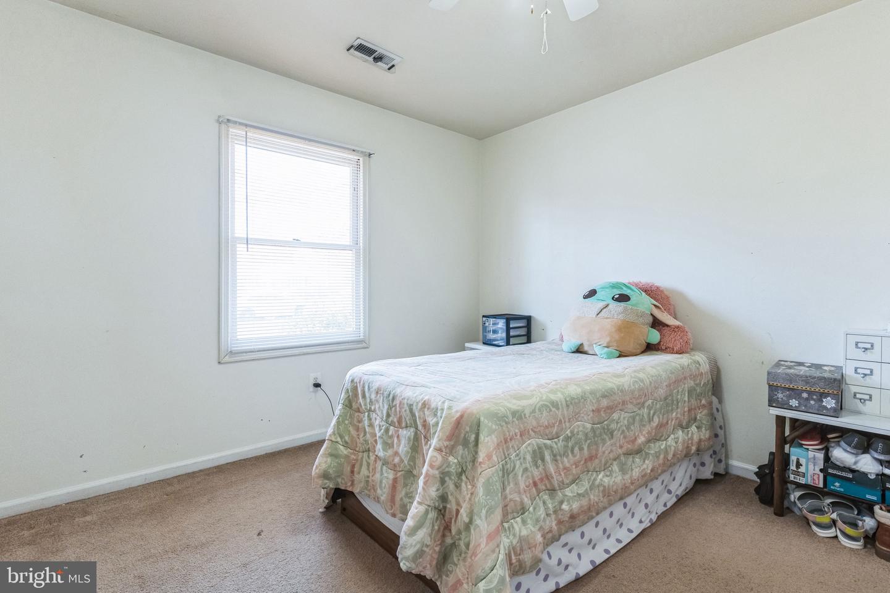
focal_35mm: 17
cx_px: 445
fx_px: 420
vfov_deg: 70.4
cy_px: 296
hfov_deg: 93.3
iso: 800
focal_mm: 17
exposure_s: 1/30
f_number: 6.3
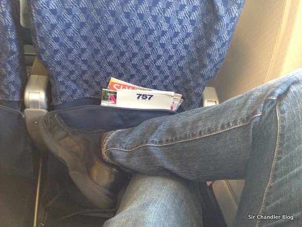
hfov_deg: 55.3
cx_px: 151
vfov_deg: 43.0
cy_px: 114
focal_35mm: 33
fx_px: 288
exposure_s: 1/20
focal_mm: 4.13
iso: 250
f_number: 2.4
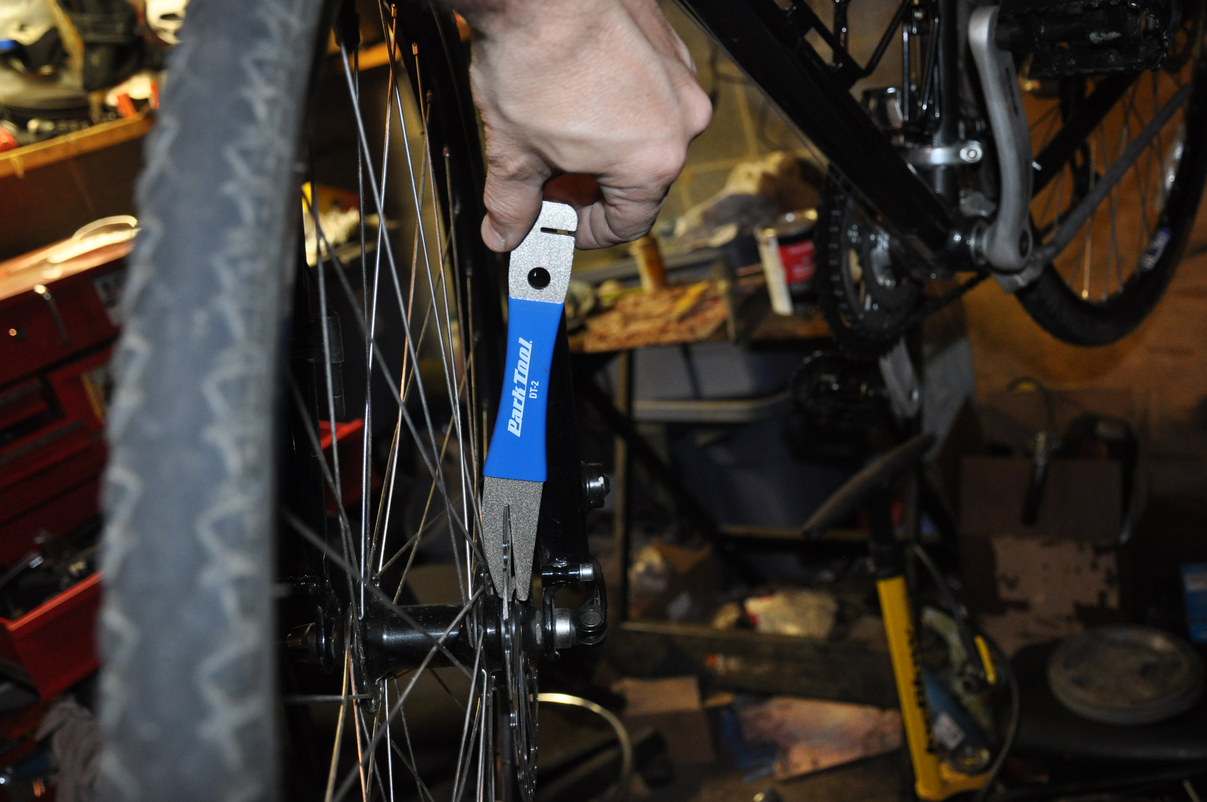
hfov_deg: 53.2
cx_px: 604
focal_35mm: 36
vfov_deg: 36.8
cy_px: 401
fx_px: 1206
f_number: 3.8
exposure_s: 1/60
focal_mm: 24
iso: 800
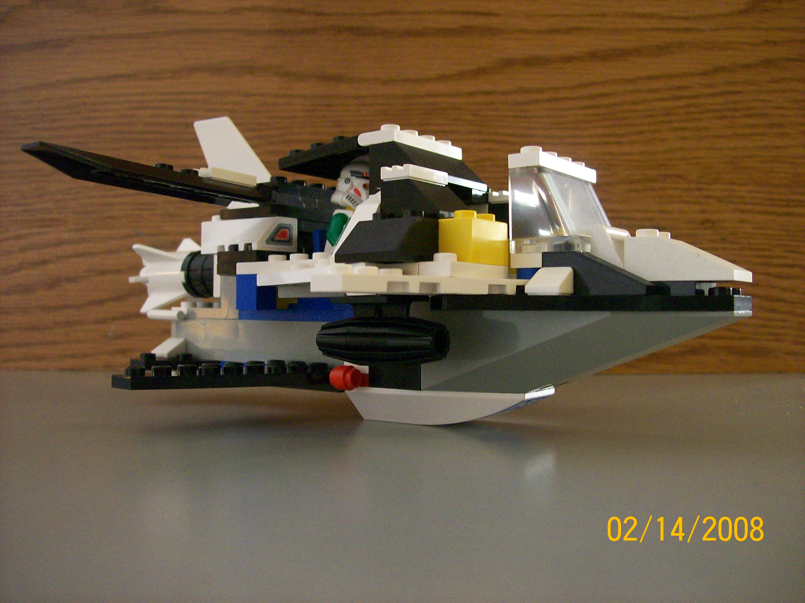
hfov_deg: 51.4
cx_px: 402
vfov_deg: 39.6
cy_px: 302
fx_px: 837
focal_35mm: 36
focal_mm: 6
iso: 160
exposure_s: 1/8
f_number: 2.7
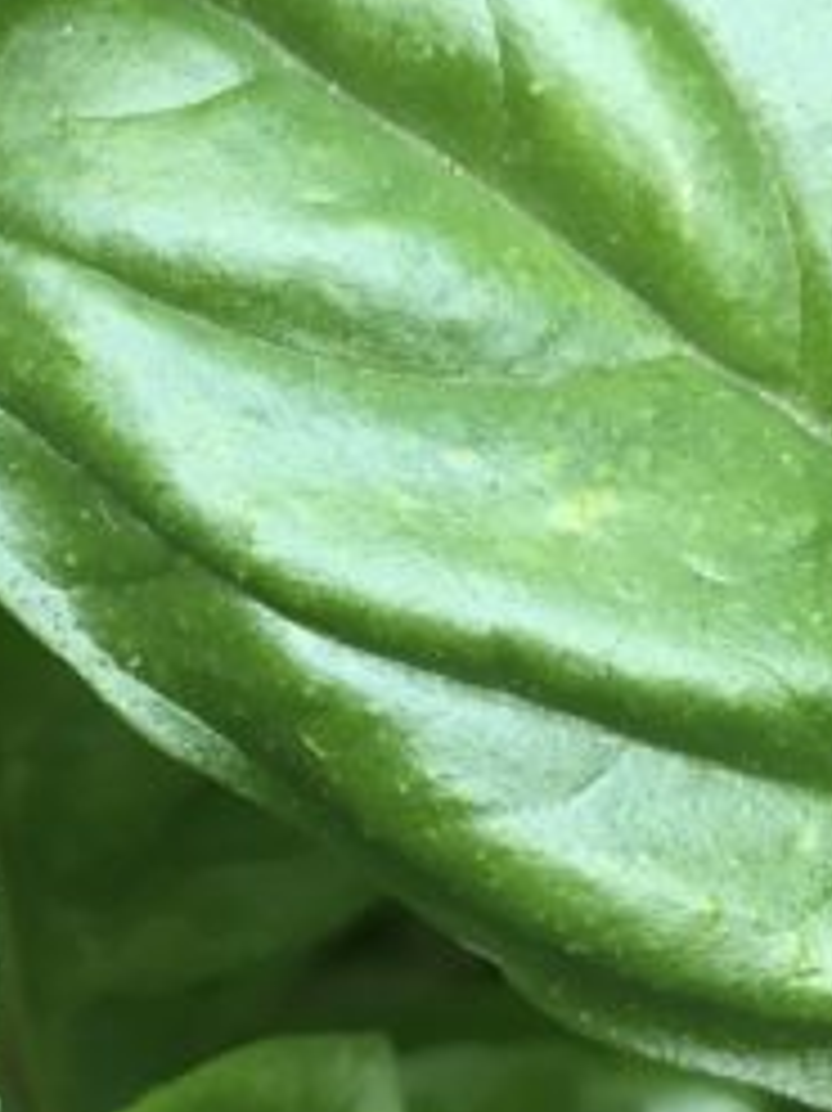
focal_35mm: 116
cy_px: 608
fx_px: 3721
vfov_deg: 17.0
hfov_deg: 12.7
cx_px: 112
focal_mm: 3.99
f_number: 1.8
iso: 20
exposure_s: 1/353
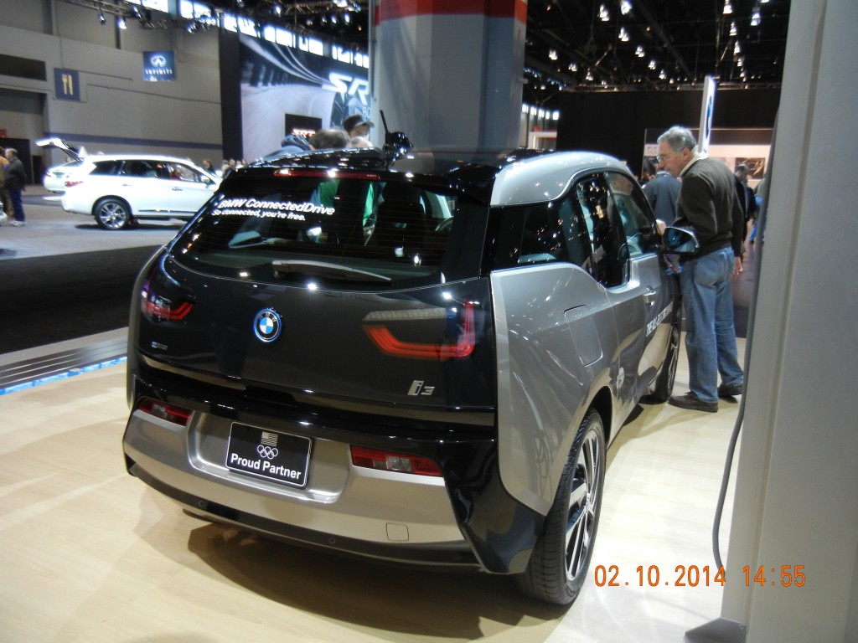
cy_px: 322
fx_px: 744
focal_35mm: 30
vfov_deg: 46.8
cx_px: 429
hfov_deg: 60.0
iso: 368
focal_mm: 5.4
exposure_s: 1/54.4
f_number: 3.5
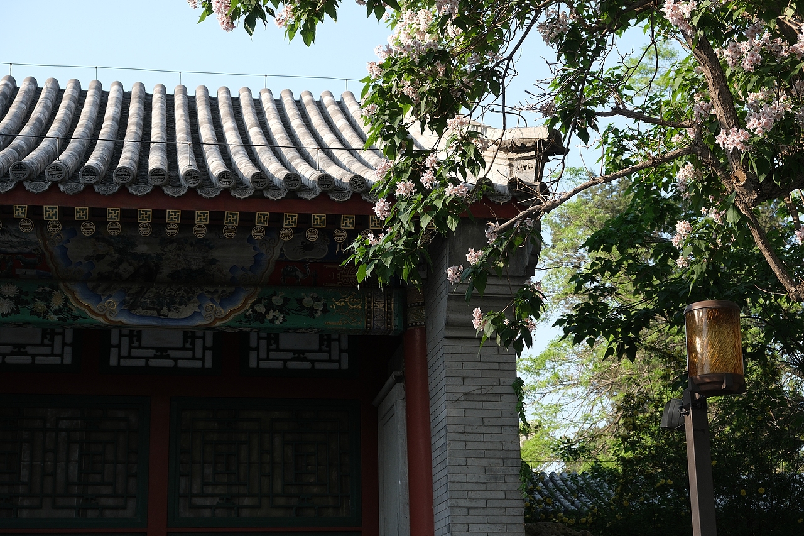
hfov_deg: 33.9
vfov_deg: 23.0
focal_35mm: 59
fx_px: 1317
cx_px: 402
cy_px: 268
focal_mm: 39
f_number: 5
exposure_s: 1/1000
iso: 800
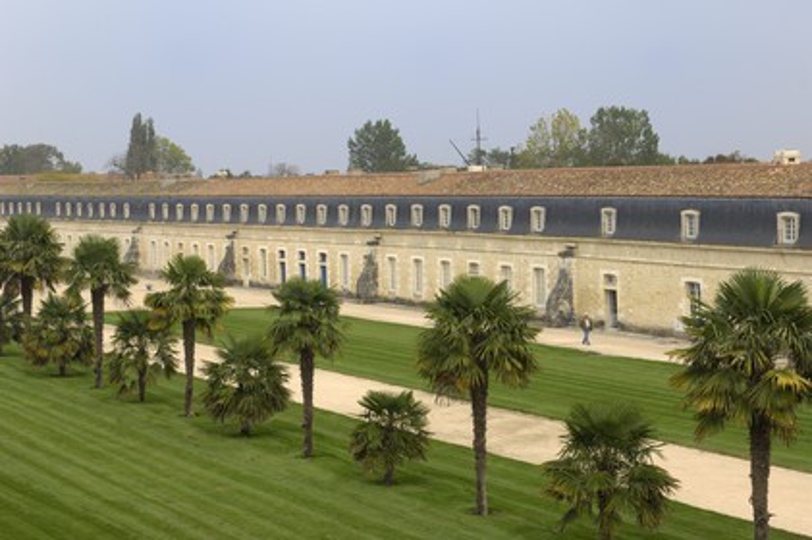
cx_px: 406
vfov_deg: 18.2
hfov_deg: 27.0
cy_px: 270
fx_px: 1690
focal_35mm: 75
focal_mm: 50
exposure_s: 1/160
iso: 100
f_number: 7.1
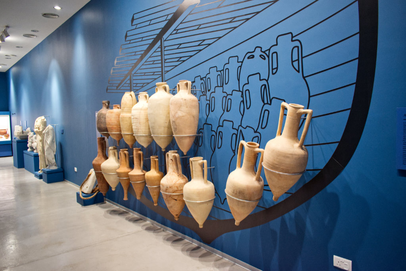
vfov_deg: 47.9
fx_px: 305
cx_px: 203
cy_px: 136
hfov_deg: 67.4
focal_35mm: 27
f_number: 3.5
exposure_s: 1/60
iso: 1250
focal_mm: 18
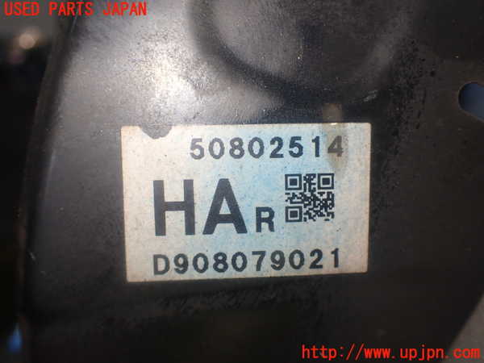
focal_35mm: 32
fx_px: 447
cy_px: 182
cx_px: 242
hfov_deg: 56.8
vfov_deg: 44.2
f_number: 2.4
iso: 200
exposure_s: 1/60
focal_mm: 5.79
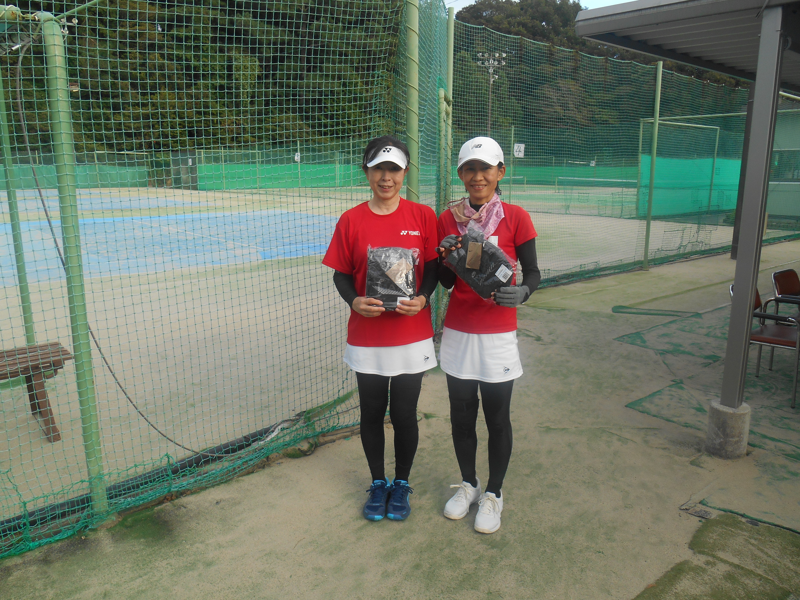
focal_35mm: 26
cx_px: 400
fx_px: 601
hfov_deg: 67.3
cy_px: 300
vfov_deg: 53.1
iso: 80
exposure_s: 1/160
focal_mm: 4.7
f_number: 3.4
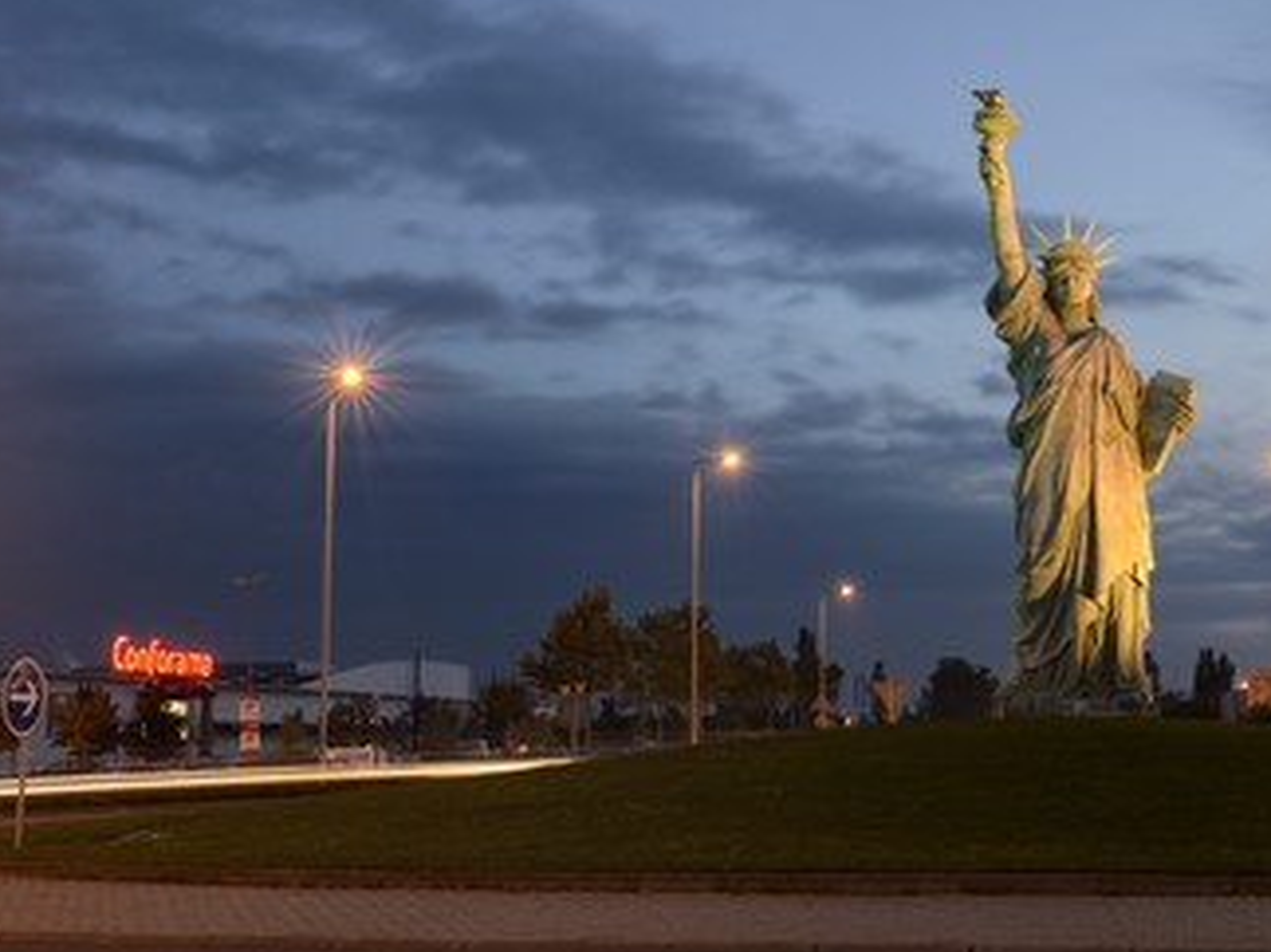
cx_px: 795
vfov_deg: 29.1
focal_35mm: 50
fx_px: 1835
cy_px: 460
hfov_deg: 38.0
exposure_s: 20
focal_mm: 40
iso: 100
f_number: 22
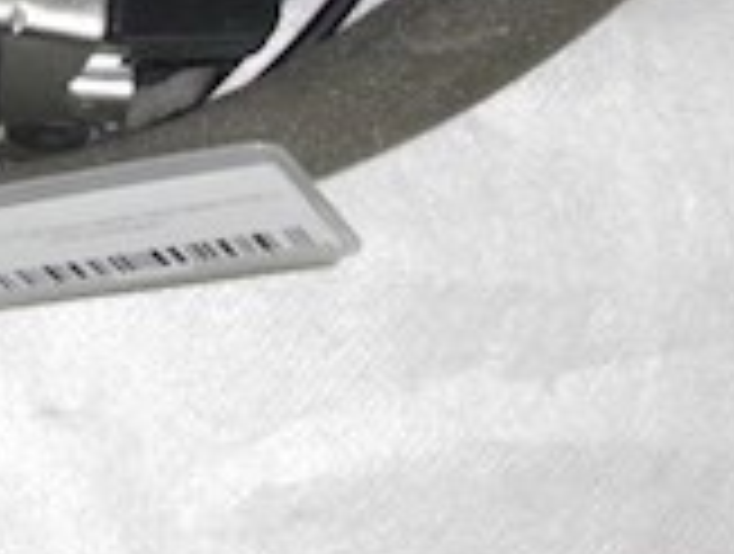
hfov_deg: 13.3
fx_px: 2996
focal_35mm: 141
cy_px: -320
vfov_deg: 10.2
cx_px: -315
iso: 100
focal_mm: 6.3
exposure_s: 1/60
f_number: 2.8
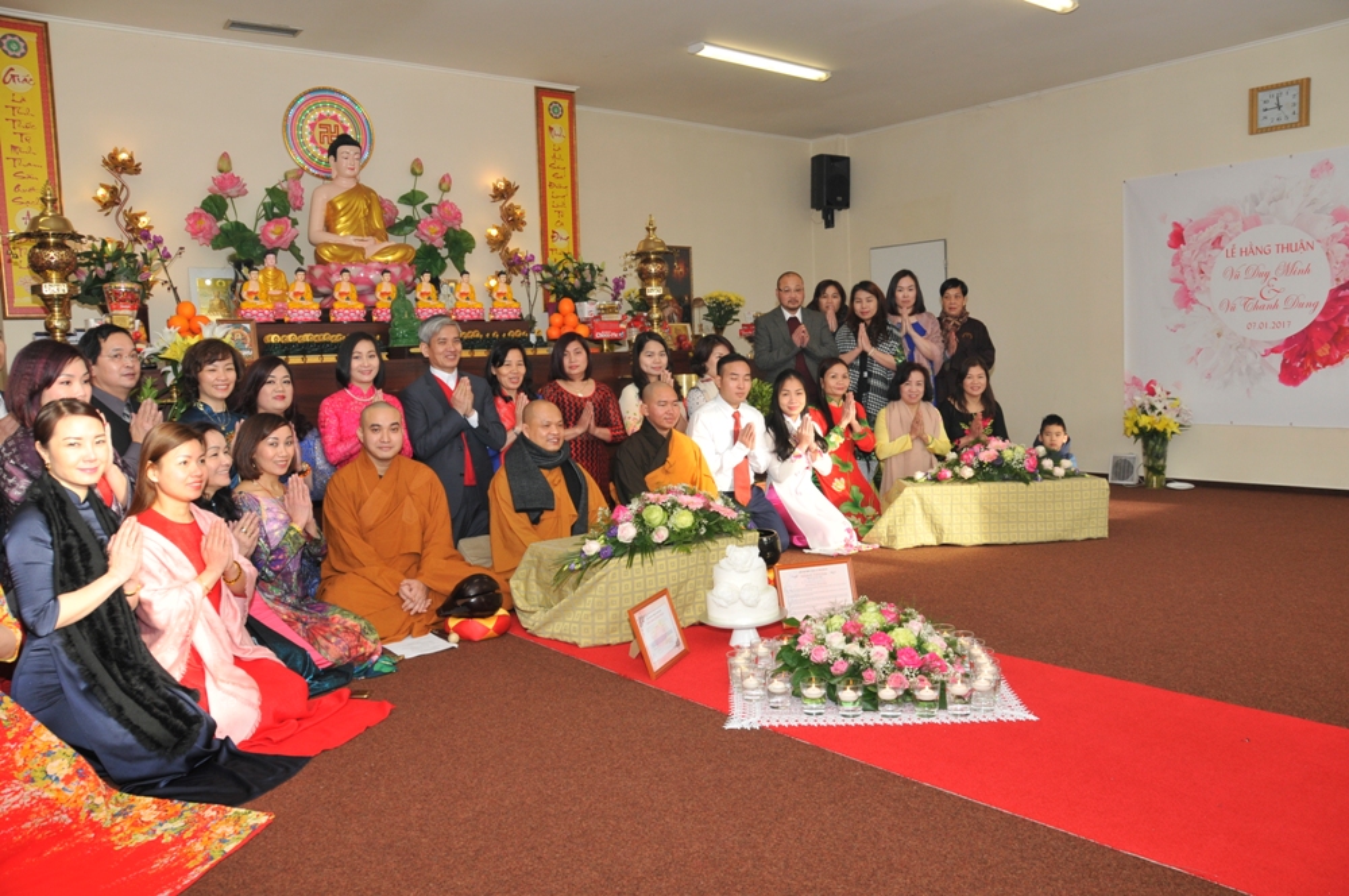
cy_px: 448
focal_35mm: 27
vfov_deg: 47.8
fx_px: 1010
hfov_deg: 67.4
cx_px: 674
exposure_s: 1/200
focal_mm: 18
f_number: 5.6
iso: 400
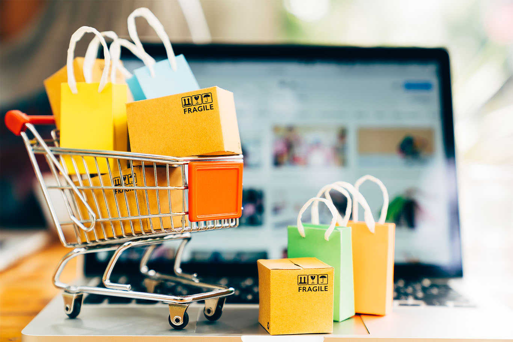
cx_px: 256
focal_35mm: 70
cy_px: 171
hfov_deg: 28.8
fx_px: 998
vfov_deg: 19.5
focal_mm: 70
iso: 200
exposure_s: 1/200
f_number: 3.2
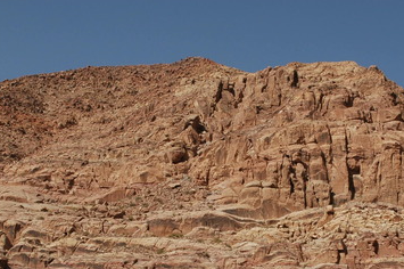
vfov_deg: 18.2
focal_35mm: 73
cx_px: 236
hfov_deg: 27.7
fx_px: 818
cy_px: 270
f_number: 10
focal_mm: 24
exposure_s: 1/400
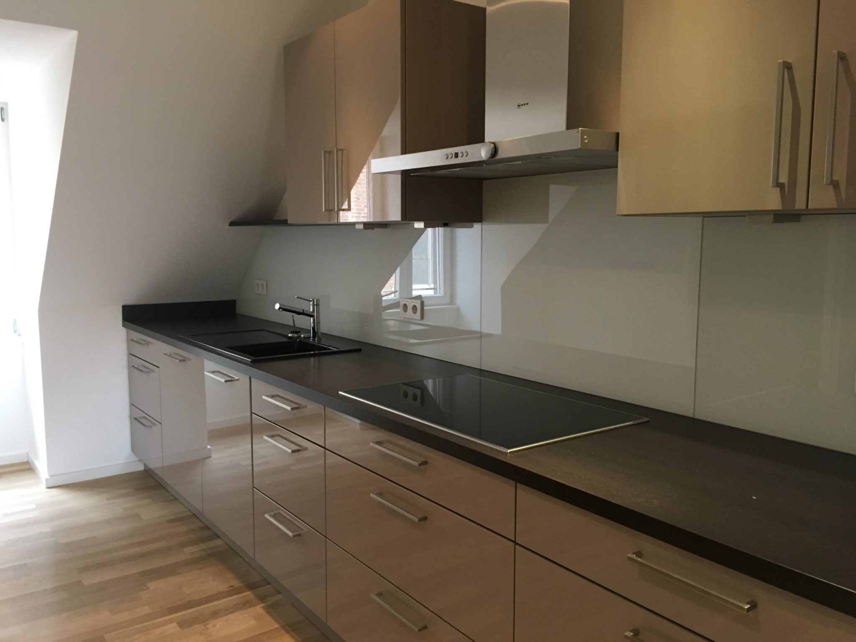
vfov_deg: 48.2
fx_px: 717
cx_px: 428
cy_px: 321
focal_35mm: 29
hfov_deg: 61.7
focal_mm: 4.15
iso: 200
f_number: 2.2
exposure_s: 1/33
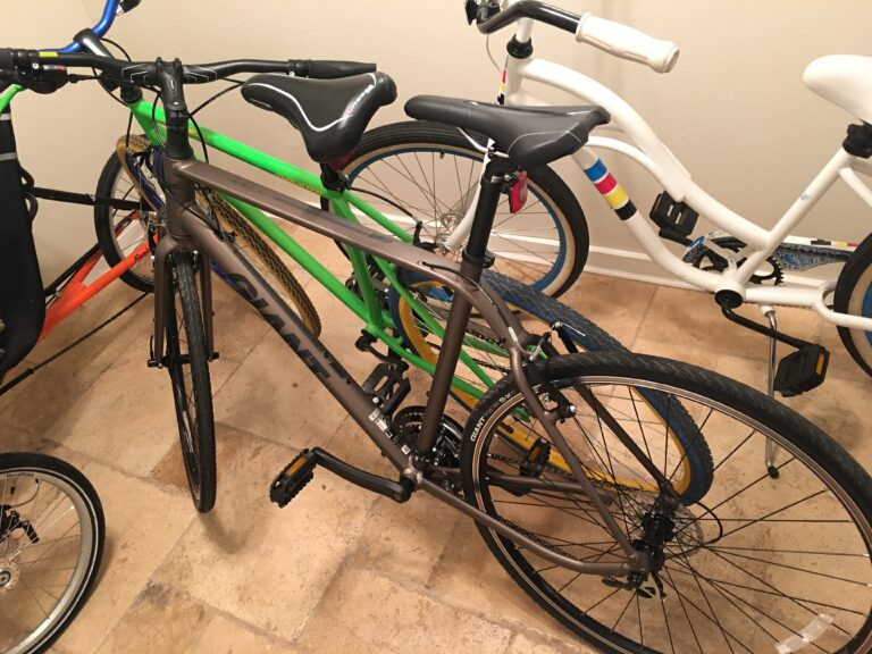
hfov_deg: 61.7
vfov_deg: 48.2
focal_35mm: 29
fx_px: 731
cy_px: 327
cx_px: 436
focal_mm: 4.15
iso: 100
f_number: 2.2
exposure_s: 1/8
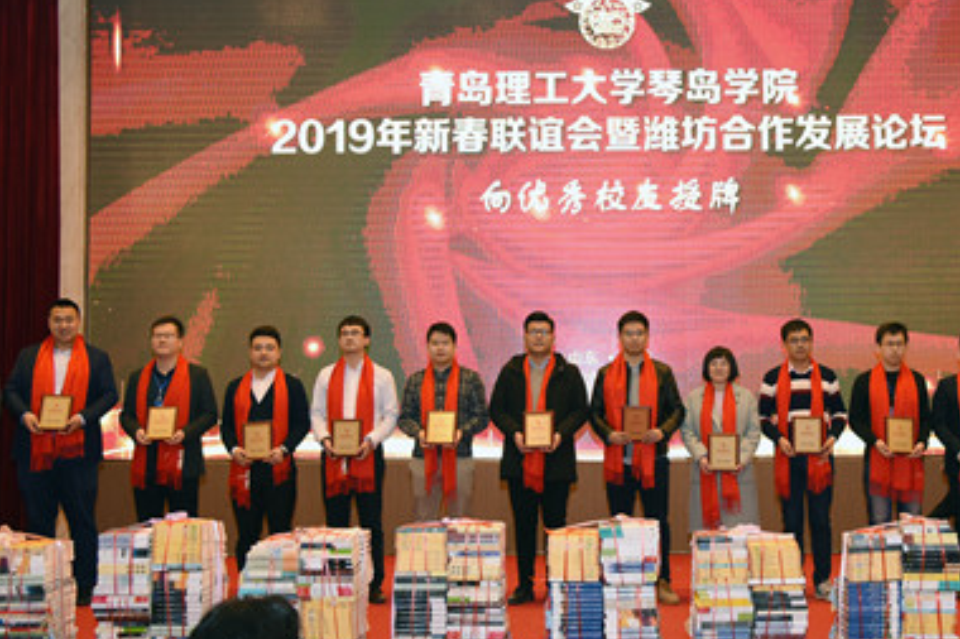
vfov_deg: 27.5
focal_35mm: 49
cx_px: 596
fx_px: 1306
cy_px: 349
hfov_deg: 40.1
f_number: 4
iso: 1250
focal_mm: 31
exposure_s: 1/200
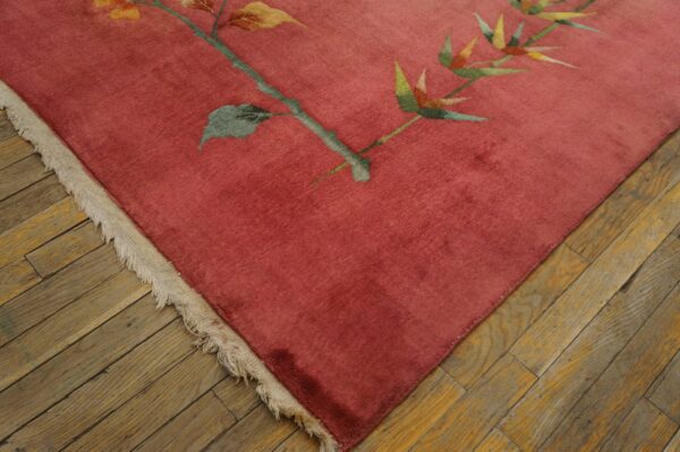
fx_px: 594
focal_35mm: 32
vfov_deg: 41.6
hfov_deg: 59.5
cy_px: 226
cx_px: 340
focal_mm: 21
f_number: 4
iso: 640
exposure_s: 1/60
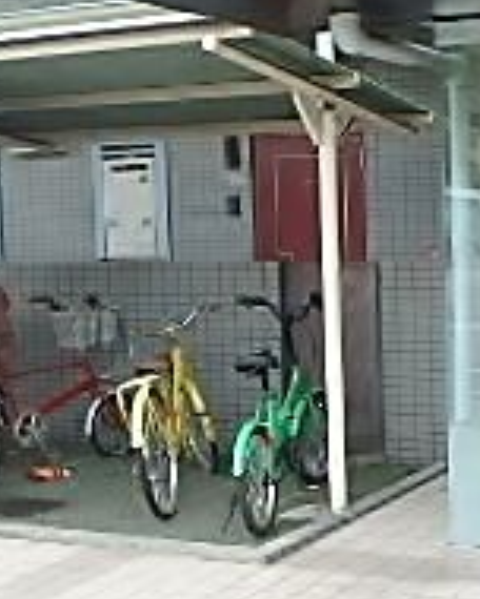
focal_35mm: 69
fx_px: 1225
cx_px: 433
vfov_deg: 27.4
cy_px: 363
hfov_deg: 21.7
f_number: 3.5
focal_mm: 3.7
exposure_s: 1/250
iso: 160
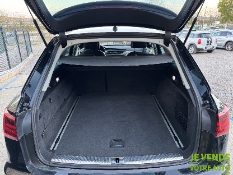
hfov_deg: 71.6
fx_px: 162
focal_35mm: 24
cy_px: 88
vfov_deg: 56.8
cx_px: 116
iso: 400
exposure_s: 1/60
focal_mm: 6.76
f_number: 1.78
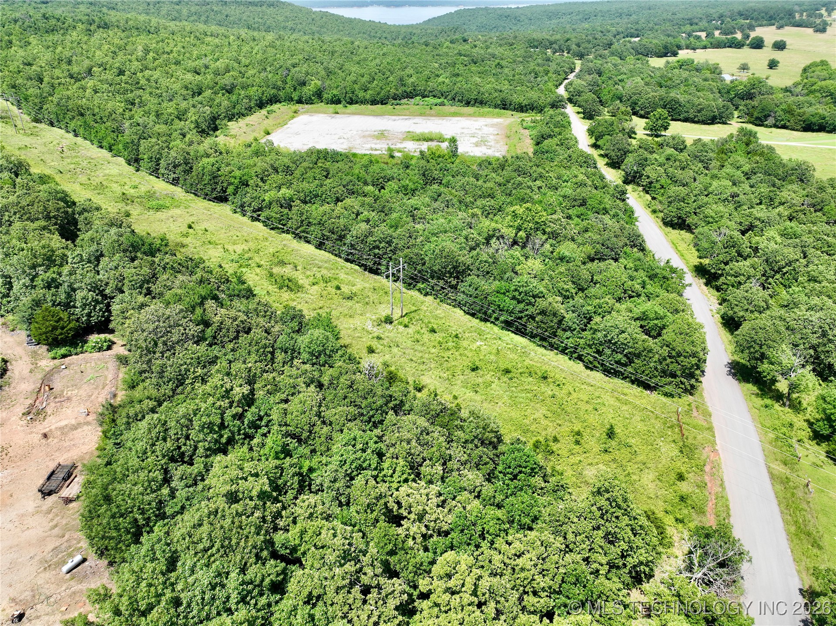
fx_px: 579
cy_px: 313
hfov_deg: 71.6
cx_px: 418
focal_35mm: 24
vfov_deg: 56.8
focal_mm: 12.29
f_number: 2.8
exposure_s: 1/1000
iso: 100
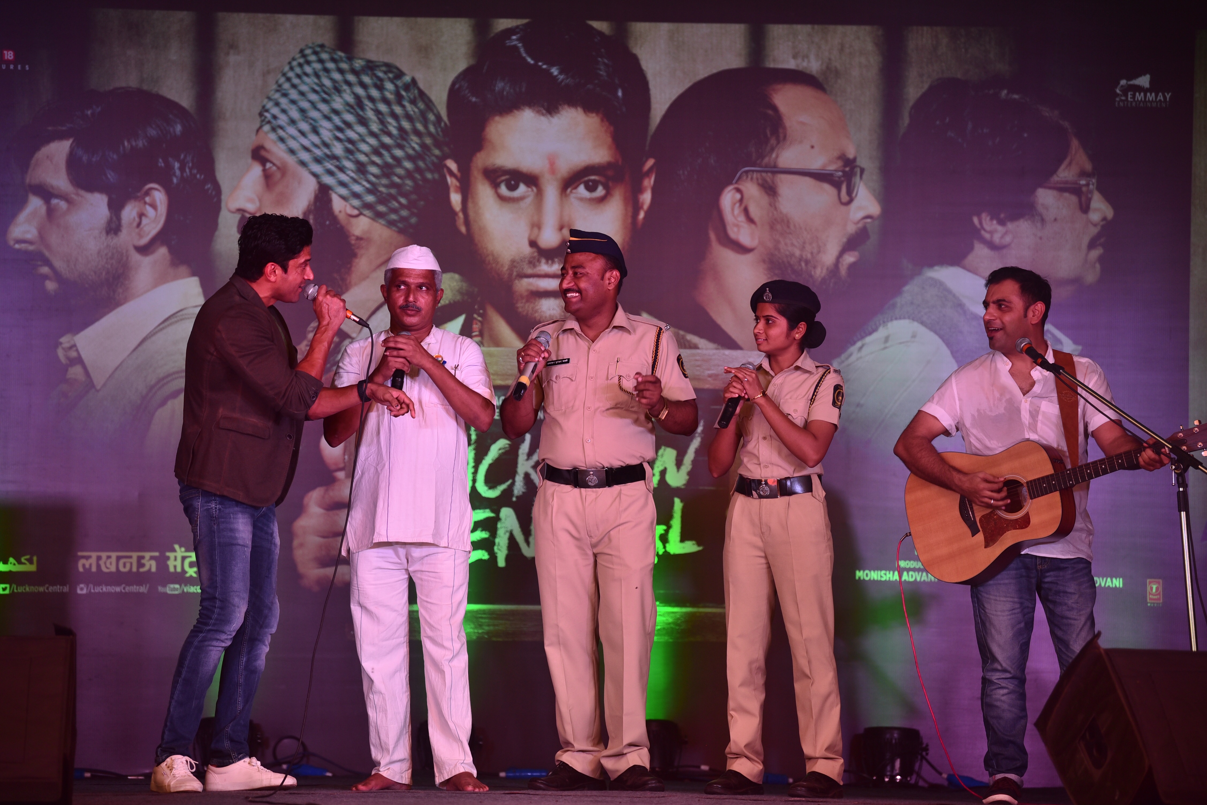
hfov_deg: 12.8
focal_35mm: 160
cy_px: 402
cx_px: 604
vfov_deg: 8.6
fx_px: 5364
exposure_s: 1/250
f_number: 2.8
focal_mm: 160
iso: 400
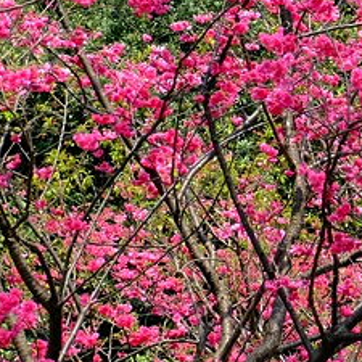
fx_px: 2650
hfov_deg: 7.4
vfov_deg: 7.8
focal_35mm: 224
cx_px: 798
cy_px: 155
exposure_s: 1/240
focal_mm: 38.7
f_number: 5.3
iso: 200
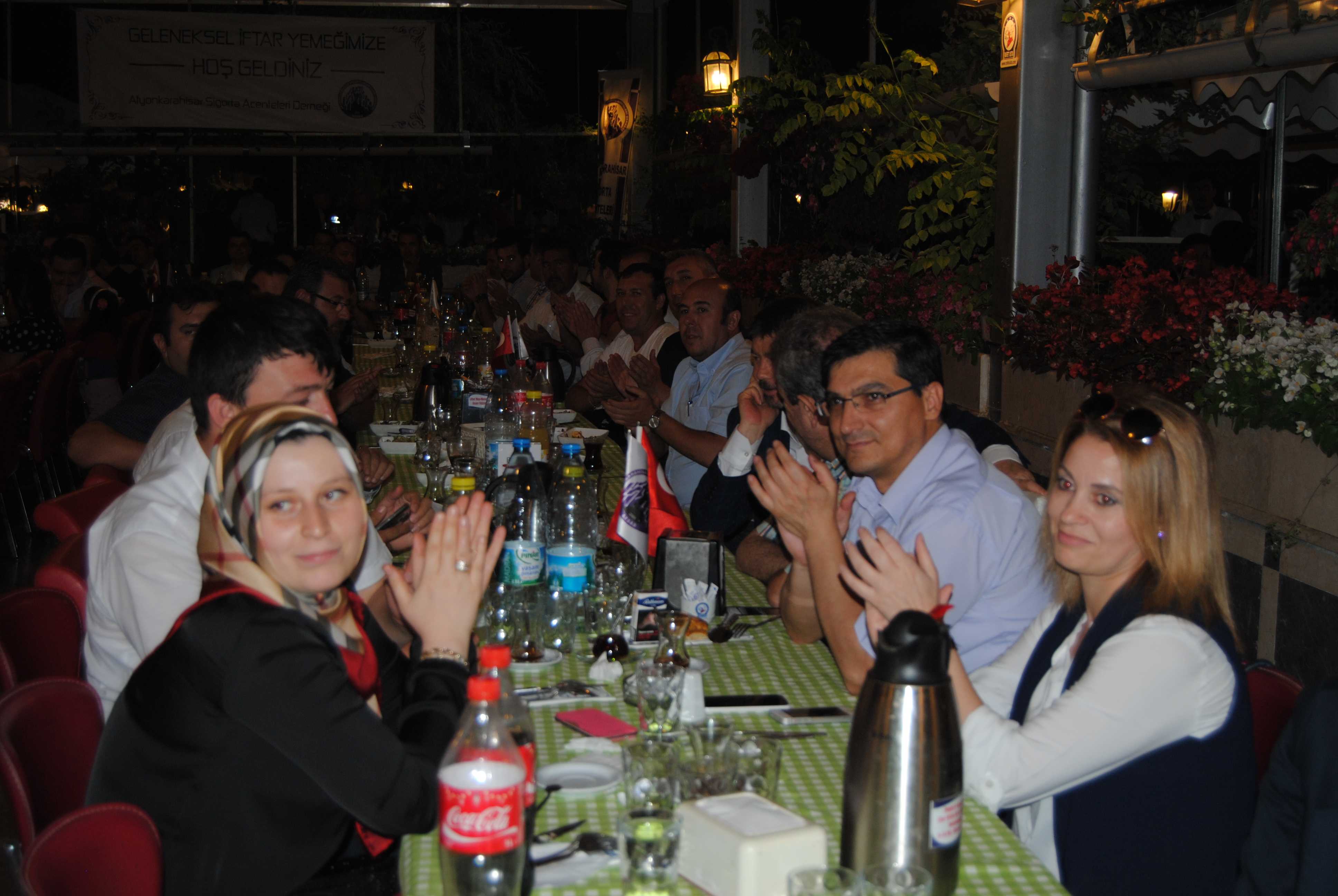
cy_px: 448
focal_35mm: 48
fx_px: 1786
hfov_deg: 41.1
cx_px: 669
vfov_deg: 28.2
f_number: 4.5
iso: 200
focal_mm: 32
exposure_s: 1/60
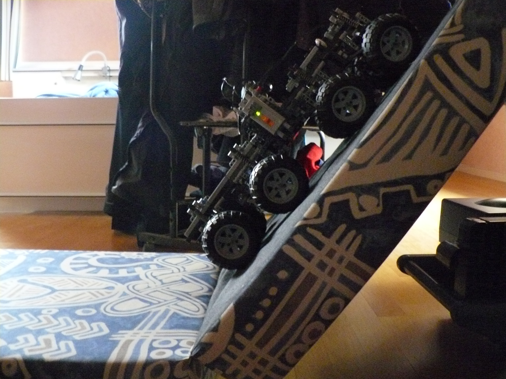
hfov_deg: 51.4
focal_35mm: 36
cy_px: 190
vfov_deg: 39.7
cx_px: 253
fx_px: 526
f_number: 2.8
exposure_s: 1/13
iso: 800
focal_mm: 6
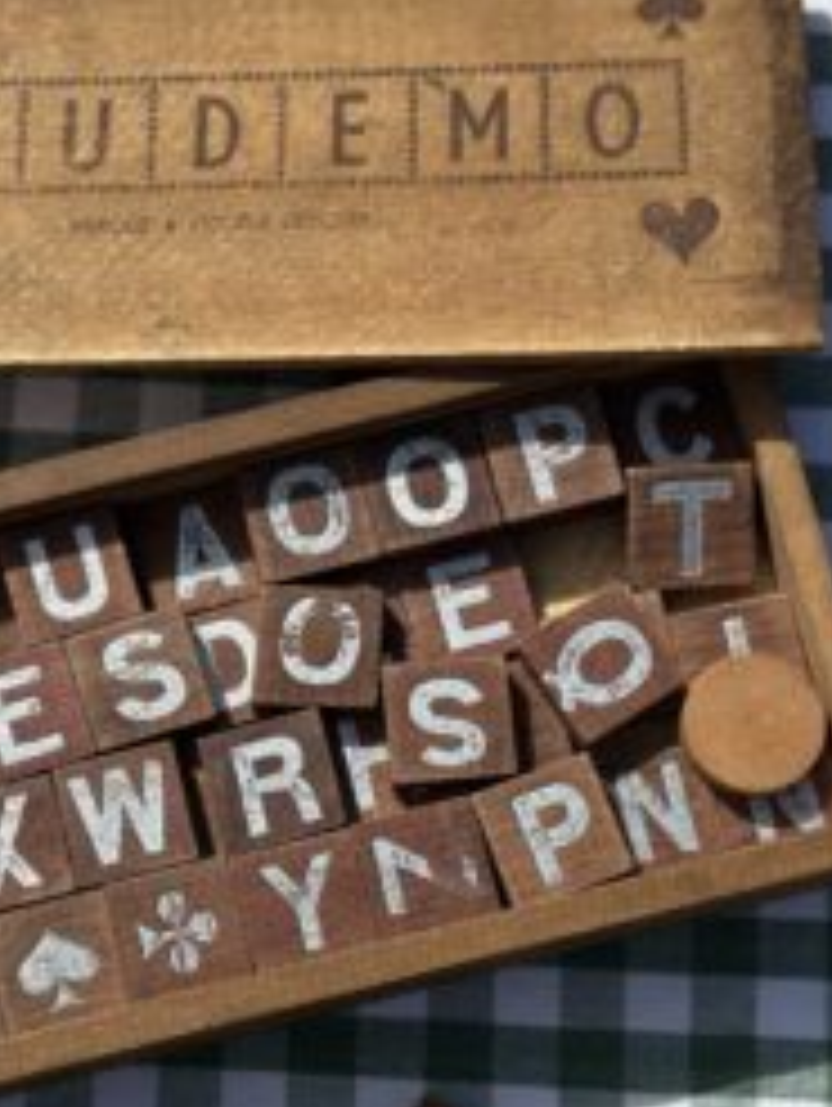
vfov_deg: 24.9
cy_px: 747
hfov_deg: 18.8
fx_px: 2495
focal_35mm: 78
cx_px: 238
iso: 100
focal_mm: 6.86
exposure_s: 1/7092
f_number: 1.78
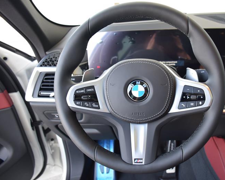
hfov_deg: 56.7
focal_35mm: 31
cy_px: 90
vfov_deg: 47.1
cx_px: 136
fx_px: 206
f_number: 4
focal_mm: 18
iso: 450
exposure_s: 1/60
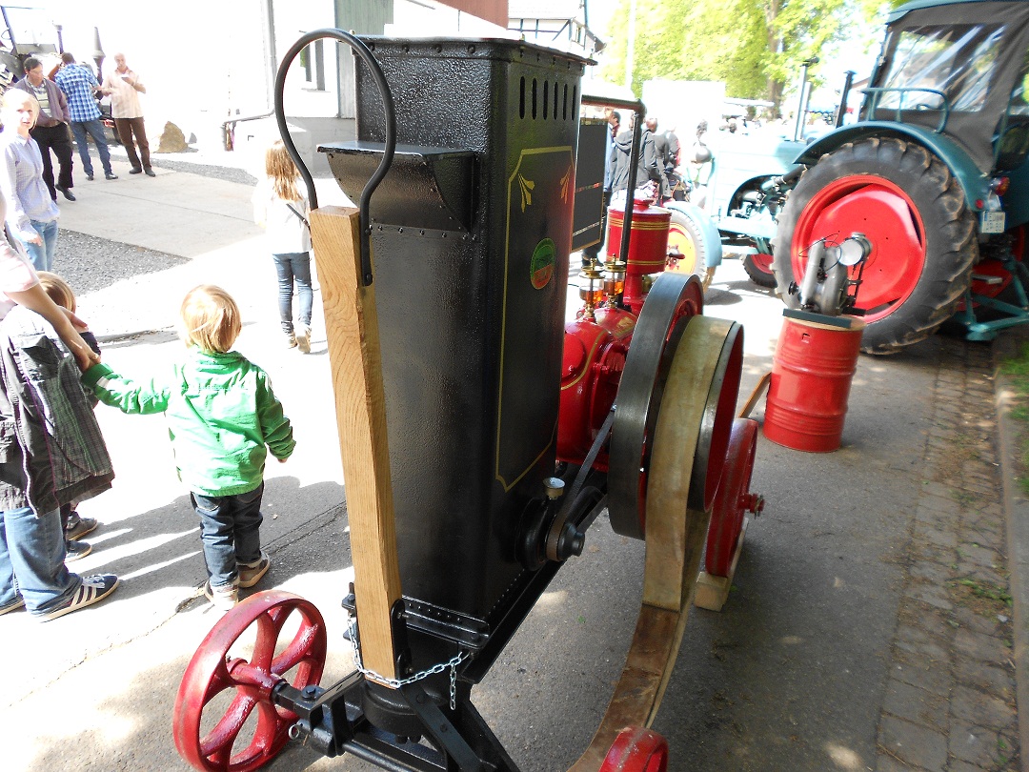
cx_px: 514
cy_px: 386
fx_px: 773
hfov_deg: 67.3
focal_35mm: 26
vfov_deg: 53.1
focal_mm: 4.6
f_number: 3.2
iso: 80
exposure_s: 1/80
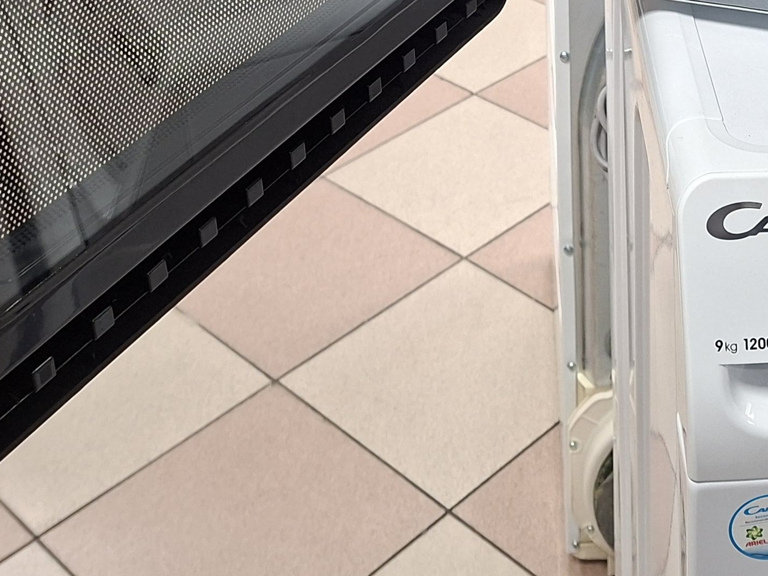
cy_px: -157
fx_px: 1420
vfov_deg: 21.0
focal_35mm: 64
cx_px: 626
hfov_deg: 29.5
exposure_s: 1/50
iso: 320
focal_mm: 5.54
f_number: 1.8
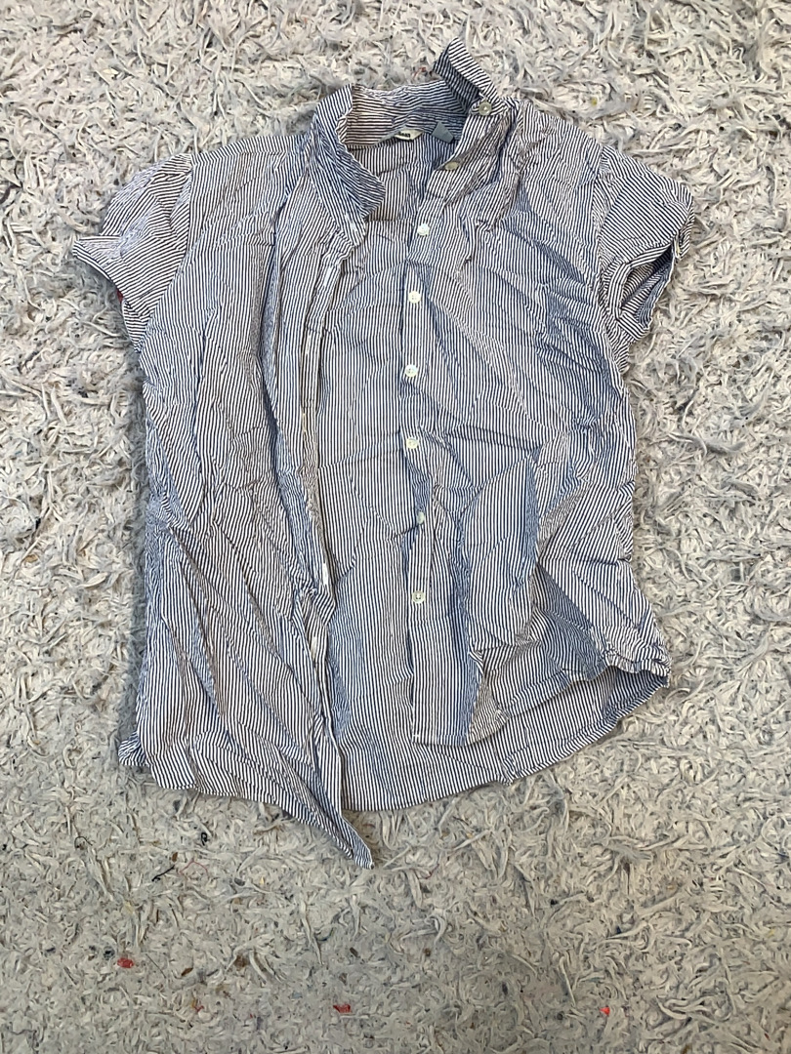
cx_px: 396
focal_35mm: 26
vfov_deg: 67.3
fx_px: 792
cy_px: 527
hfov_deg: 53.1
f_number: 1.8
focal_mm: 4.25
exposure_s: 1/100
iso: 32
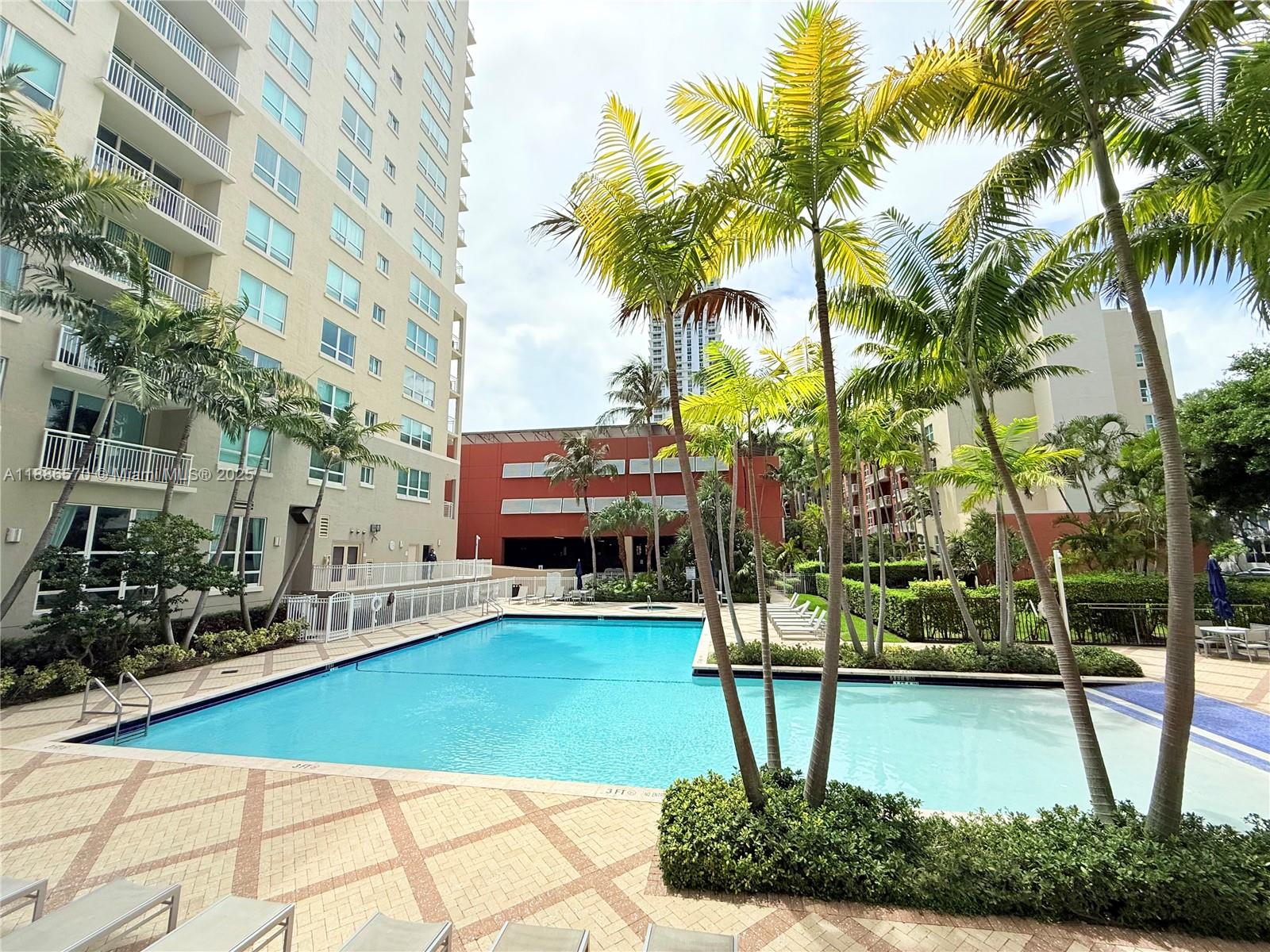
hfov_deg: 102.1
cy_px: 476
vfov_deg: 85.7
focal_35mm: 14
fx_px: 514
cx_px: 635
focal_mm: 2.22
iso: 50
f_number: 2.2
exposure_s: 1/1848
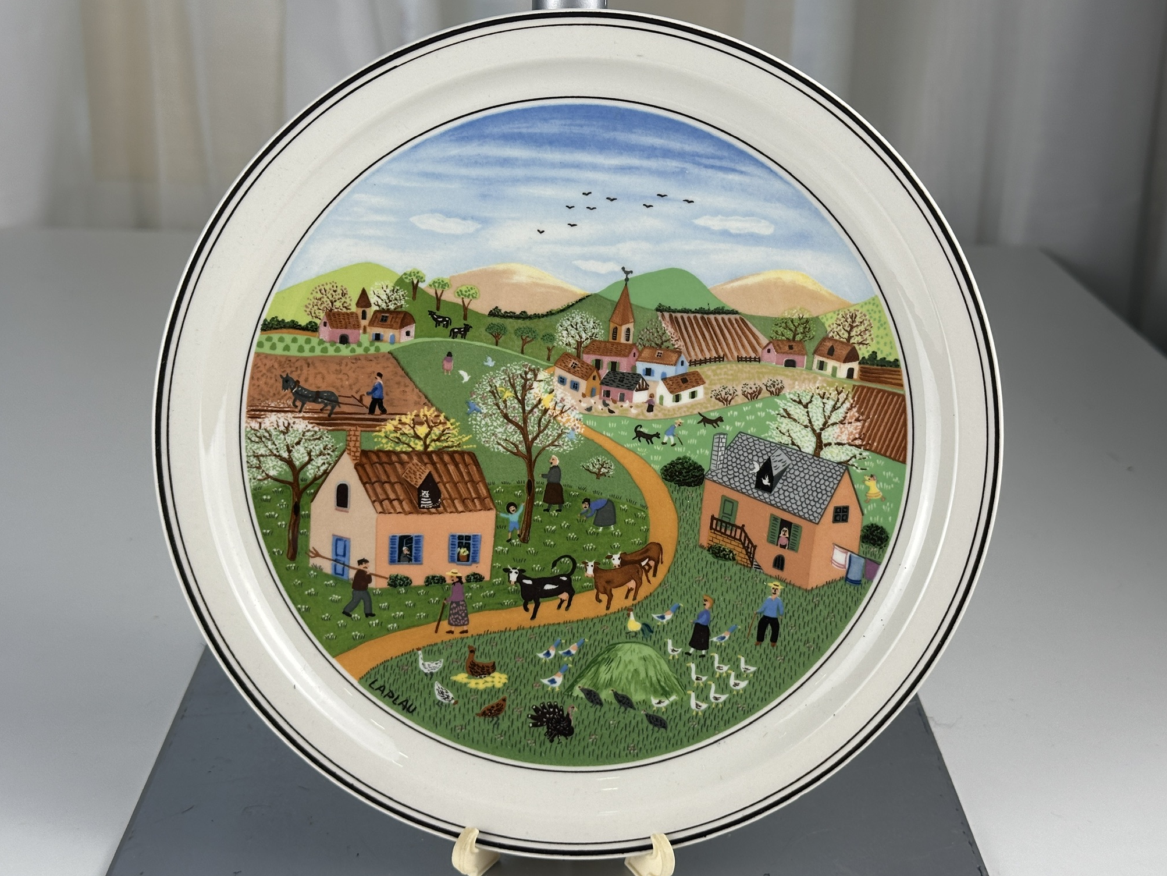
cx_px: 594
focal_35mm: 49
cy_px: 434
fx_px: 1652
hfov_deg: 38.9
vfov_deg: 29.7
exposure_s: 1/228
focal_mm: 6.86
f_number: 1.78
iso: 50
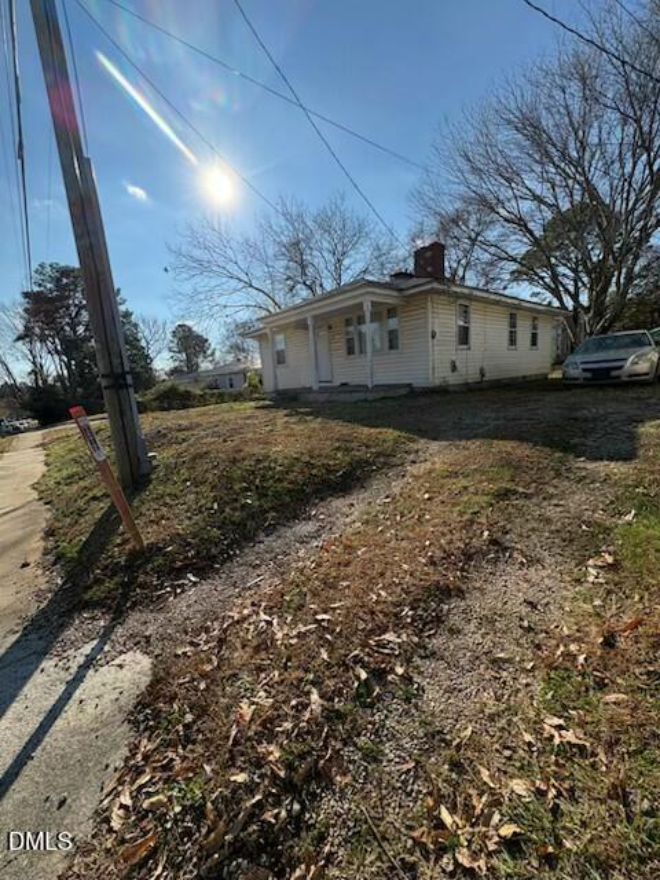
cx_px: 330
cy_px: 440
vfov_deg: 102.1
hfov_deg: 85.7
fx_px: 356
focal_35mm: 14
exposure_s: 1/1370
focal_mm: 2.22
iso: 64
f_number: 2.2
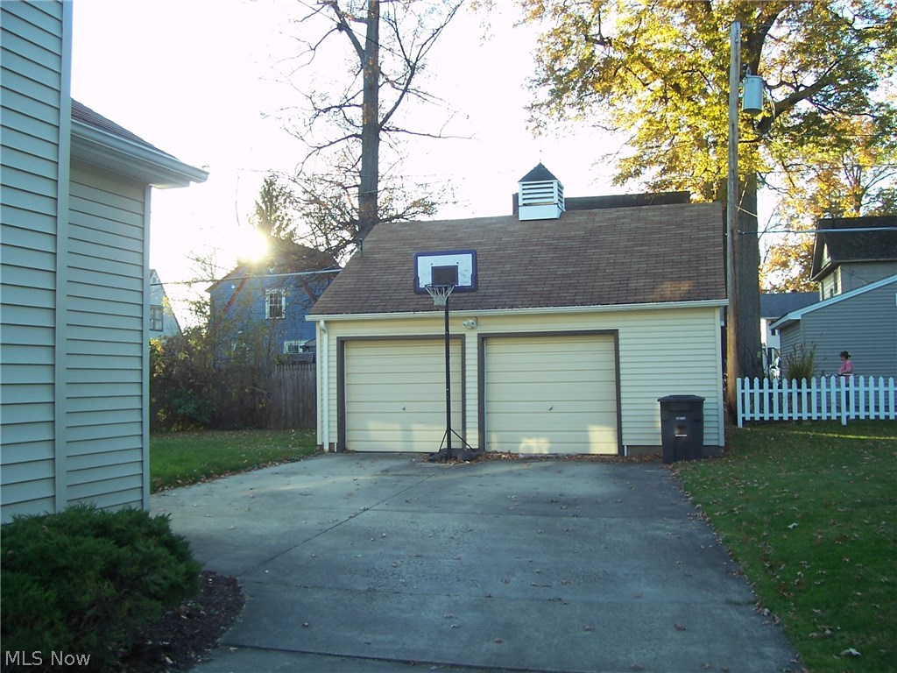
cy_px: 336
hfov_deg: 54.0
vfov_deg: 41.8
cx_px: 448
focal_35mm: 34
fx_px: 881
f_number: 2.7
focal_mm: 5.6
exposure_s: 1/125
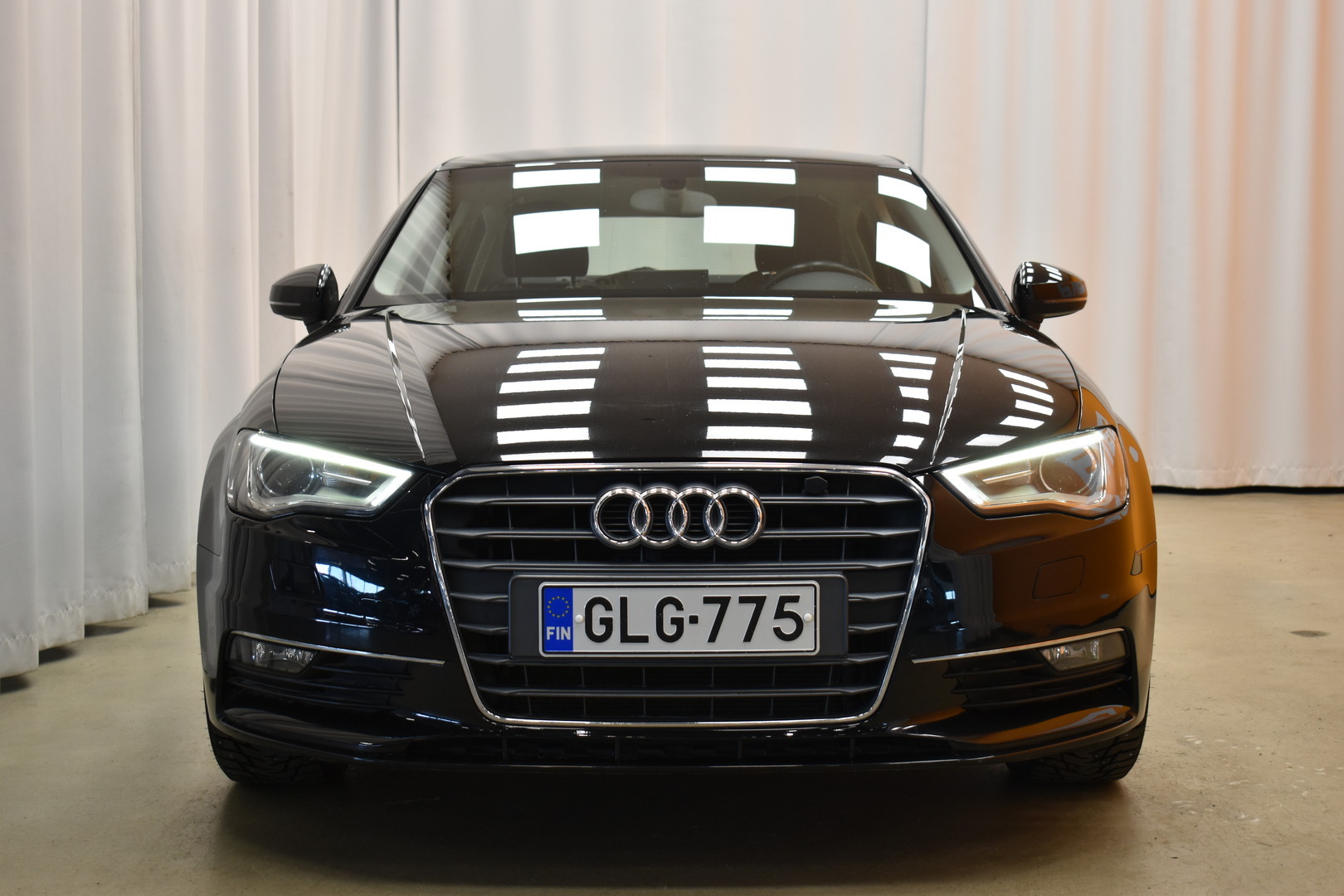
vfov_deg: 25.8
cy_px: 448
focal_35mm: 52
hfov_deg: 37.9
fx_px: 1960
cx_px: 672
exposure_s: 1/60
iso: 400
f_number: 4.5
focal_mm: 35
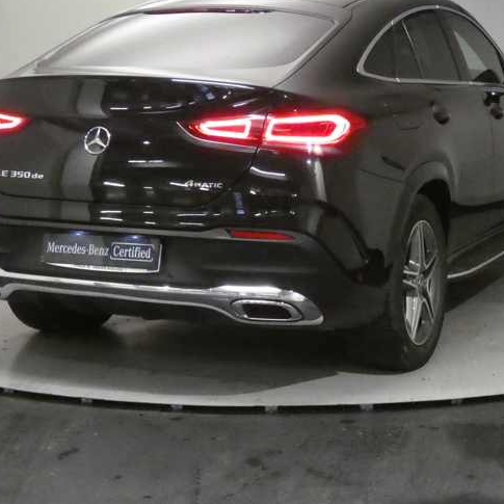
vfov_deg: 24.6
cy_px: 215
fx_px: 1153
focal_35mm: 70
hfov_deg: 24.6
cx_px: 301
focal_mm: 8.6
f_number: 3.8
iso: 3200
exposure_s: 1/125
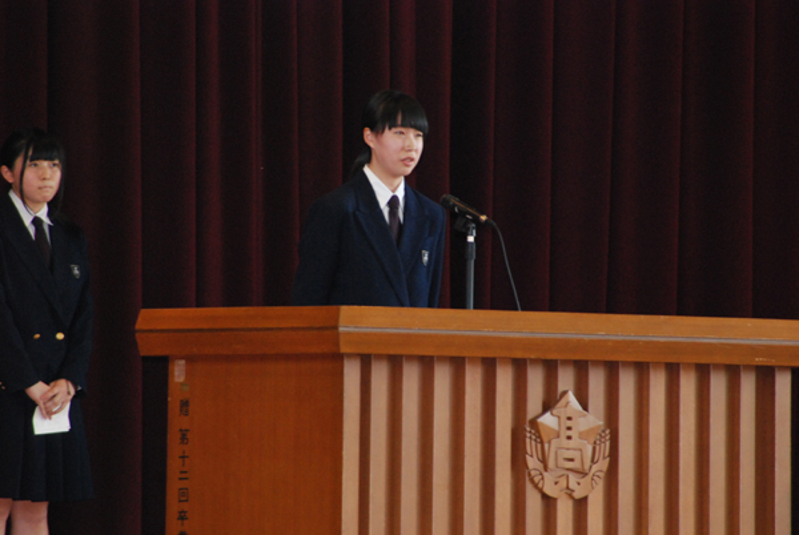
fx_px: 10002
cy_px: 268
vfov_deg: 3.1
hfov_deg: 4.6
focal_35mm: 450
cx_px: 400
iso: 1600
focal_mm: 300
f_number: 6.3
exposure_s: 1/60
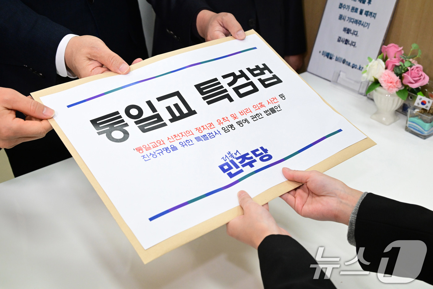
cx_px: 216
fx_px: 493
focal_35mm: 41
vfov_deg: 32.6
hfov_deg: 47.4
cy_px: 144
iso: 4000
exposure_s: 1/250
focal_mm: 41
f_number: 7.1
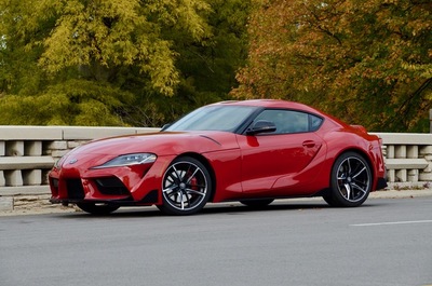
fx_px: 1617
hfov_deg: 15.2
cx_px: 216
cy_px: 143
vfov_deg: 10.1
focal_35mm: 135
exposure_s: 1/1000
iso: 800
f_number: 8
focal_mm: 90
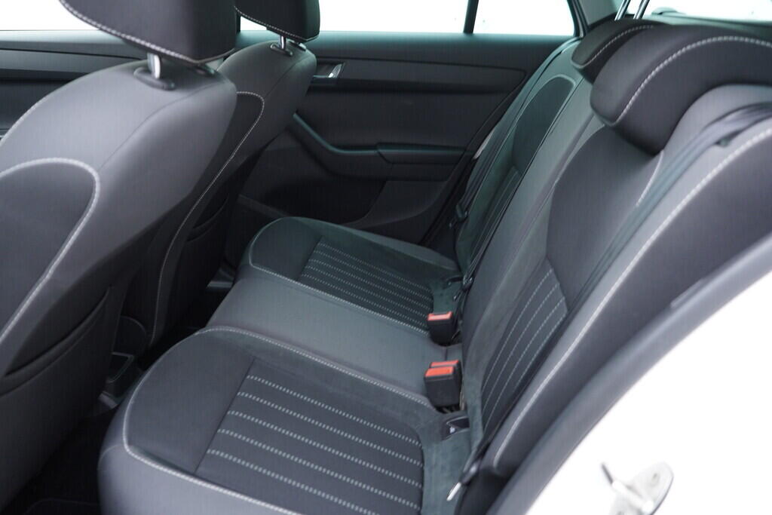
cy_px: 258
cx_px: 386
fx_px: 772
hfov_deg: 53.1
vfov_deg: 36.9
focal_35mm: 36
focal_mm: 24
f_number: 2.8
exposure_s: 1/40
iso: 320
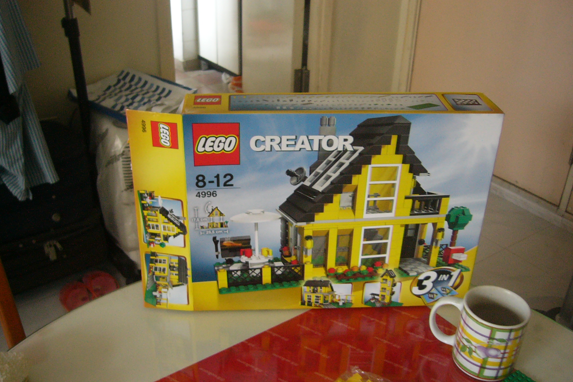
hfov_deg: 51.9
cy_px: 203
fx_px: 589
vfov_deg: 35.9
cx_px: 285
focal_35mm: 37
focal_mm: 5.8
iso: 200
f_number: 2.8
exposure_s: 1/8
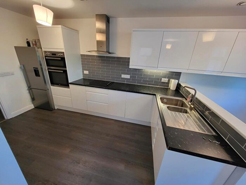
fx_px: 92
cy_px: 92
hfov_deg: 106.2
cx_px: 123
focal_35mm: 13
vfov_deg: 89.9
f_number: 2.2
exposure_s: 1/50
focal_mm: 1.74
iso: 200
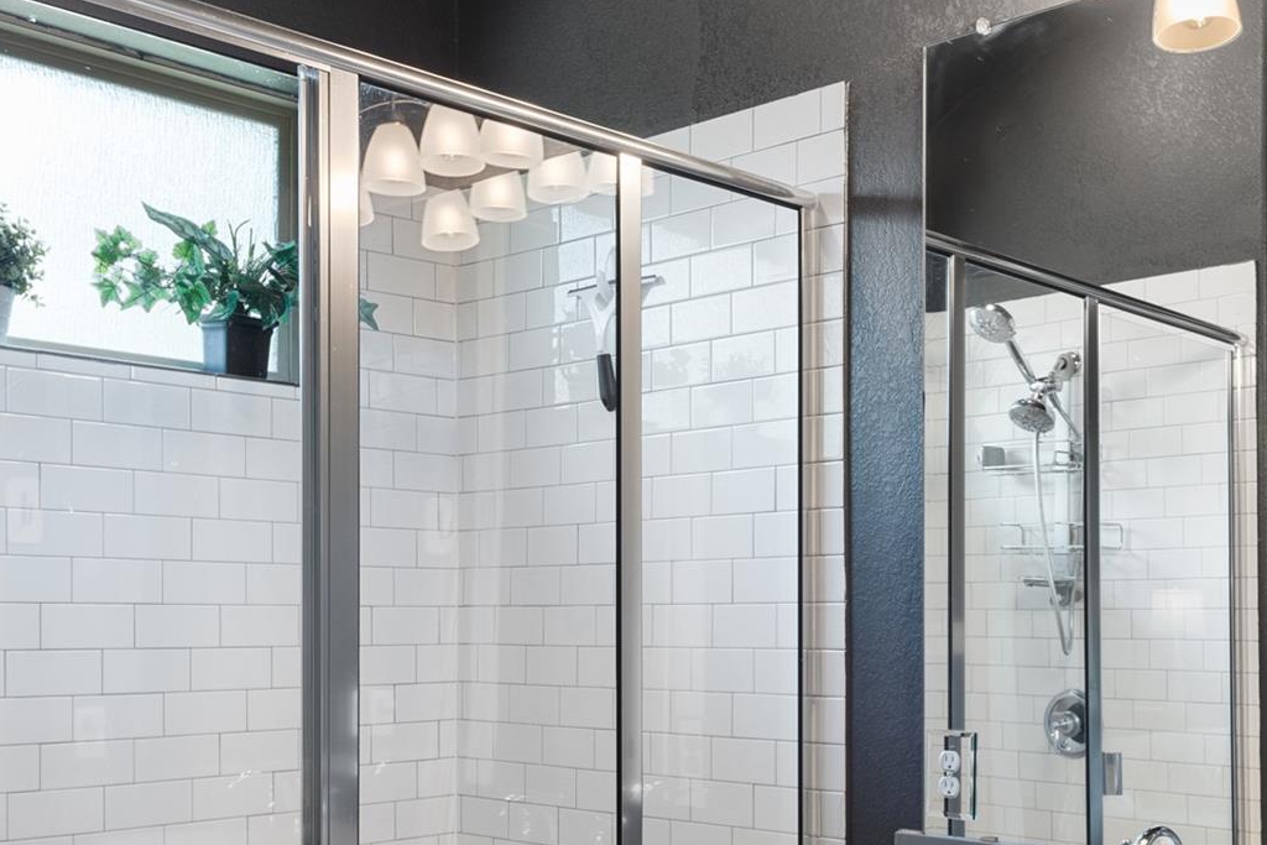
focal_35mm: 44
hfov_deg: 43.9
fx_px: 1549
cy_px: 643
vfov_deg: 30.0
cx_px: 846
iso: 400
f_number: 8
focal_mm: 22
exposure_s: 1/6
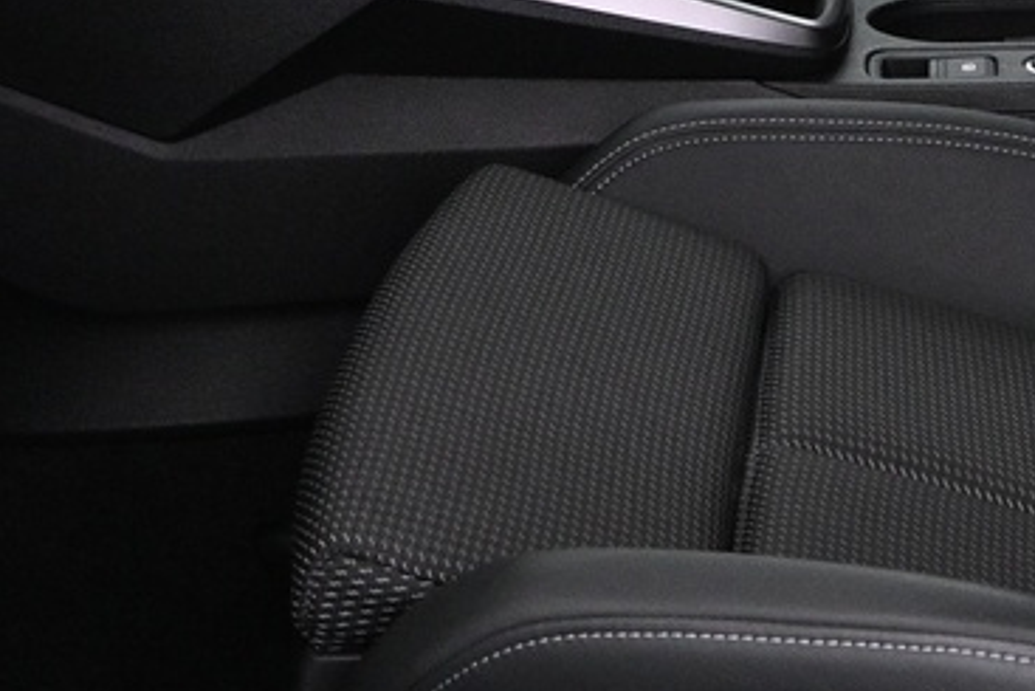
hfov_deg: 19.1
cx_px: 792
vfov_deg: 12.4
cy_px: -299
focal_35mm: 106
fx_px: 3049
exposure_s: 1/30
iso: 1600
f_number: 3.5
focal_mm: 16
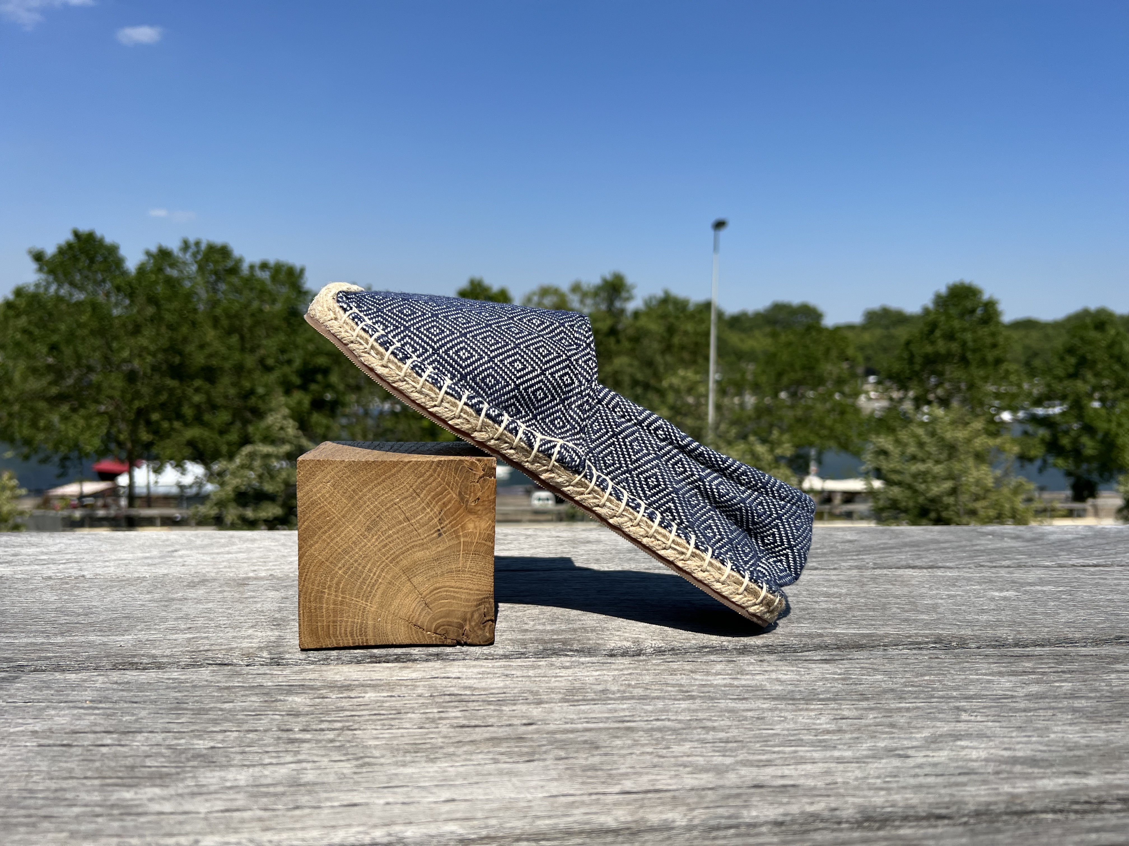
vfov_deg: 53.1
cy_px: 423
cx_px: 564
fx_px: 848
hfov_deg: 67.3
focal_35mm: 26
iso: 50
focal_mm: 5.7
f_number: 1.5
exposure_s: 1/6211
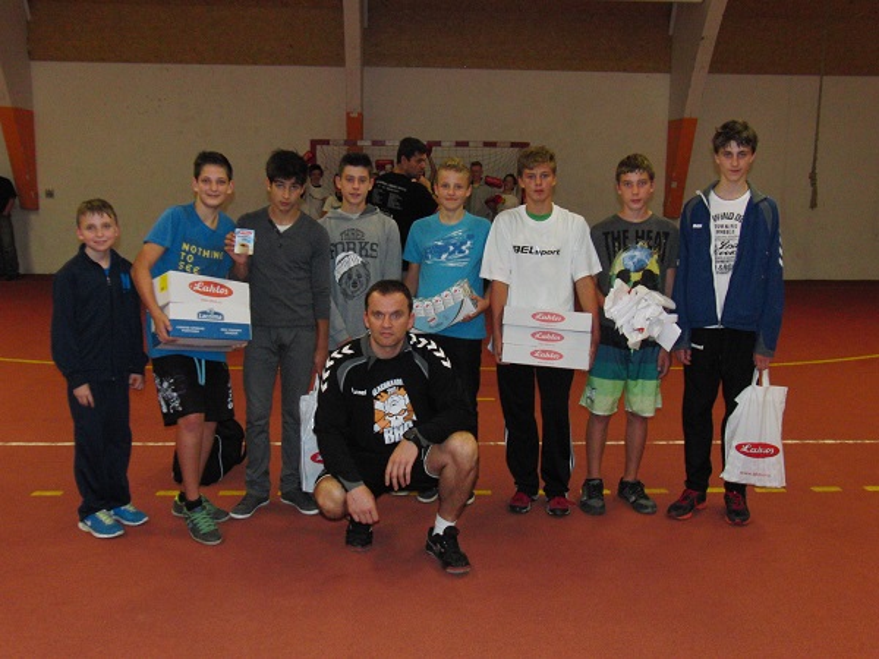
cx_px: 440
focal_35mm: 37
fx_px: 940
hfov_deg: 50.1
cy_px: 330
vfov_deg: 38.7
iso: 400
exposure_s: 1/60
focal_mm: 6.5
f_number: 3
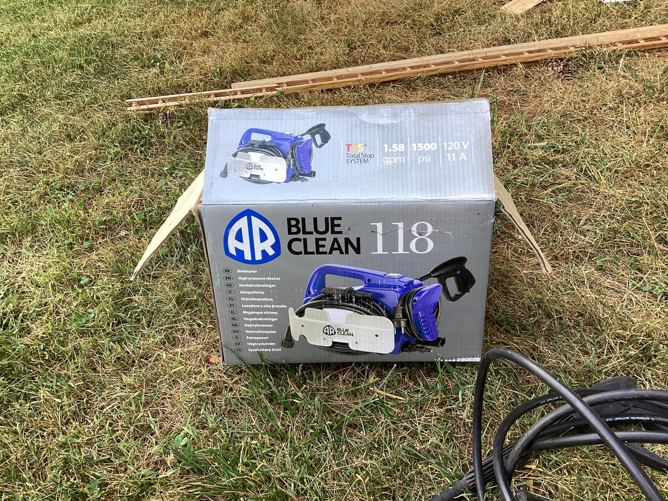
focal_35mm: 31
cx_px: 334
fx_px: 598
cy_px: 250
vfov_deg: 45.4
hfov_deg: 58.3
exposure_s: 1/120
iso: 32
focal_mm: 3.3
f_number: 2.4
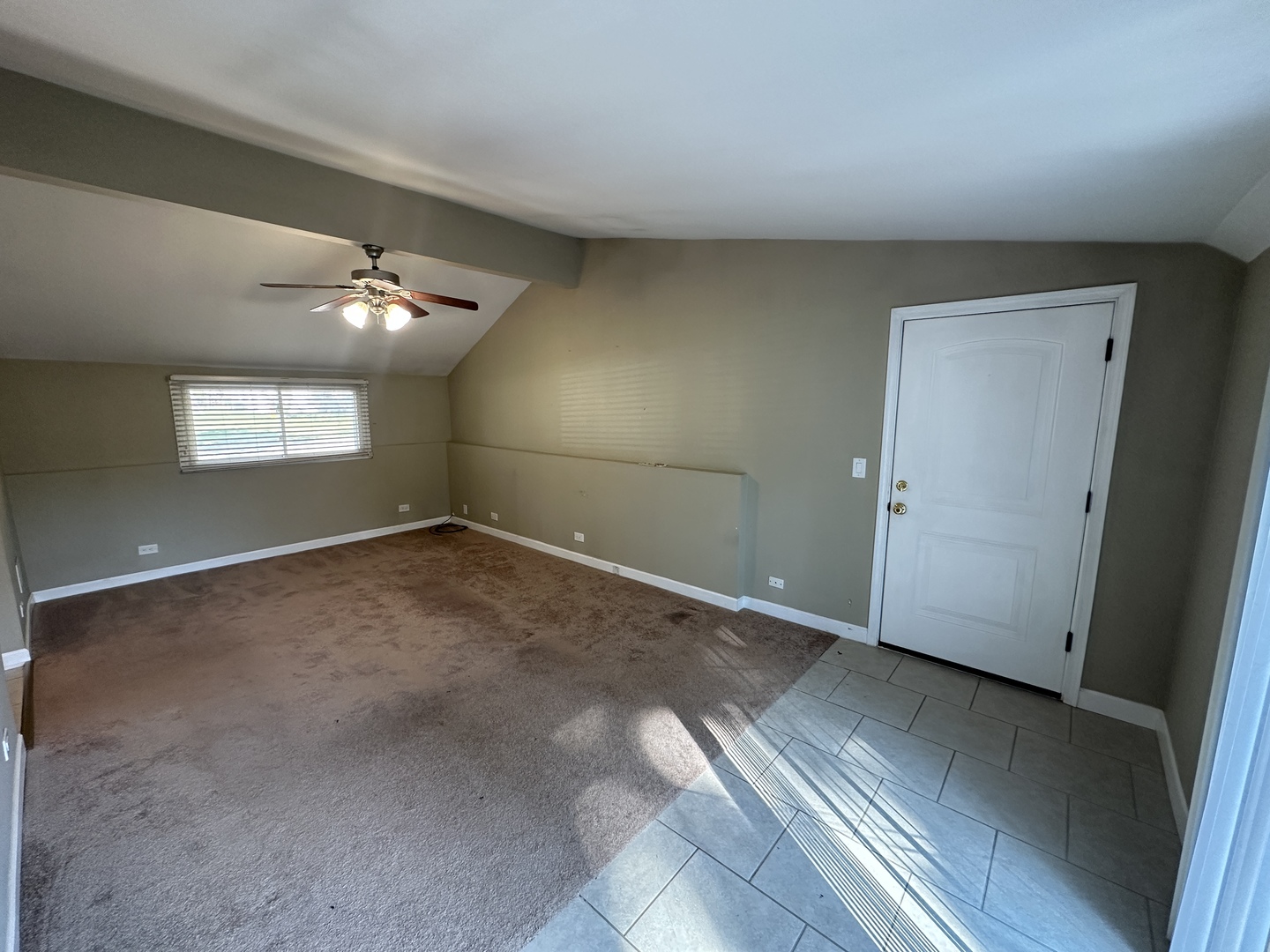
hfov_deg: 102.1
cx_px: 635
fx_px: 514
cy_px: 476
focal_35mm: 14
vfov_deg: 85.7
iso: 250
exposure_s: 1/120
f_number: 2.2
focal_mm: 2.22
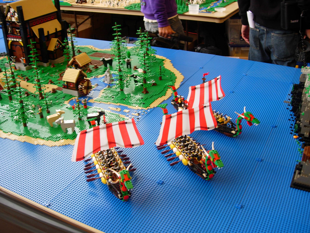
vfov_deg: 37.7
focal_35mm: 38
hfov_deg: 49.0
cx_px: 155
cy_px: 116
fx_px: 340
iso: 79
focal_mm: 7.8
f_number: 2.8
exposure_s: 1/50.7
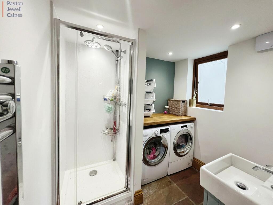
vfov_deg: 89.9
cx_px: 136
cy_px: 102
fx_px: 103
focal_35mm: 13
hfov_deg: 106.2
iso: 80
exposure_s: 1/100
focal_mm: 1.57
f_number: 1.8
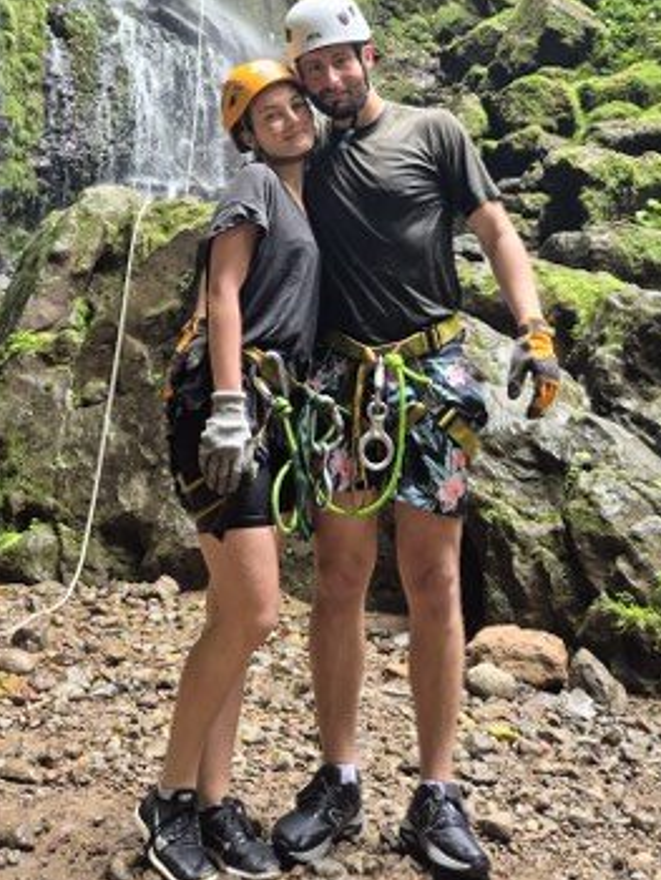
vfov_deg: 41.4
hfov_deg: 34.4
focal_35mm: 42
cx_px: 319
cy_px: 98
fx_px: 1068
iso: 200
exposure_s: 1/180
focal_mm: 5.4
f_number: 1.8
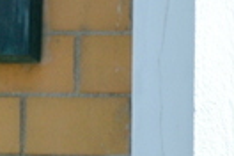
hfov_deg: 0.8
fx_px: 17744
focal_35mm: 2730
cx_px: -321
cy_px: -106
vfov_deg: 0.5
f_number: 5.6
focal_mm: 300
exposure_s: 1/500
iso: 250
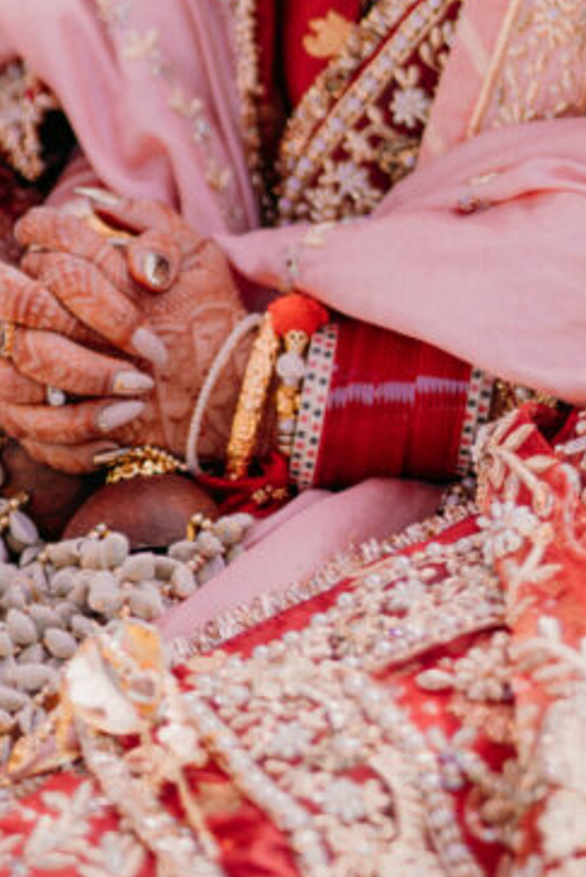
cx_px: 422
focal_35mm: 158
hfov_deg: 8.7
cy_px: -326
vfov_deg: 12.5
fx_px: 3854
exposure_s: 1/1600
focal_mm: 50
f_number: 1.4
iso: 125
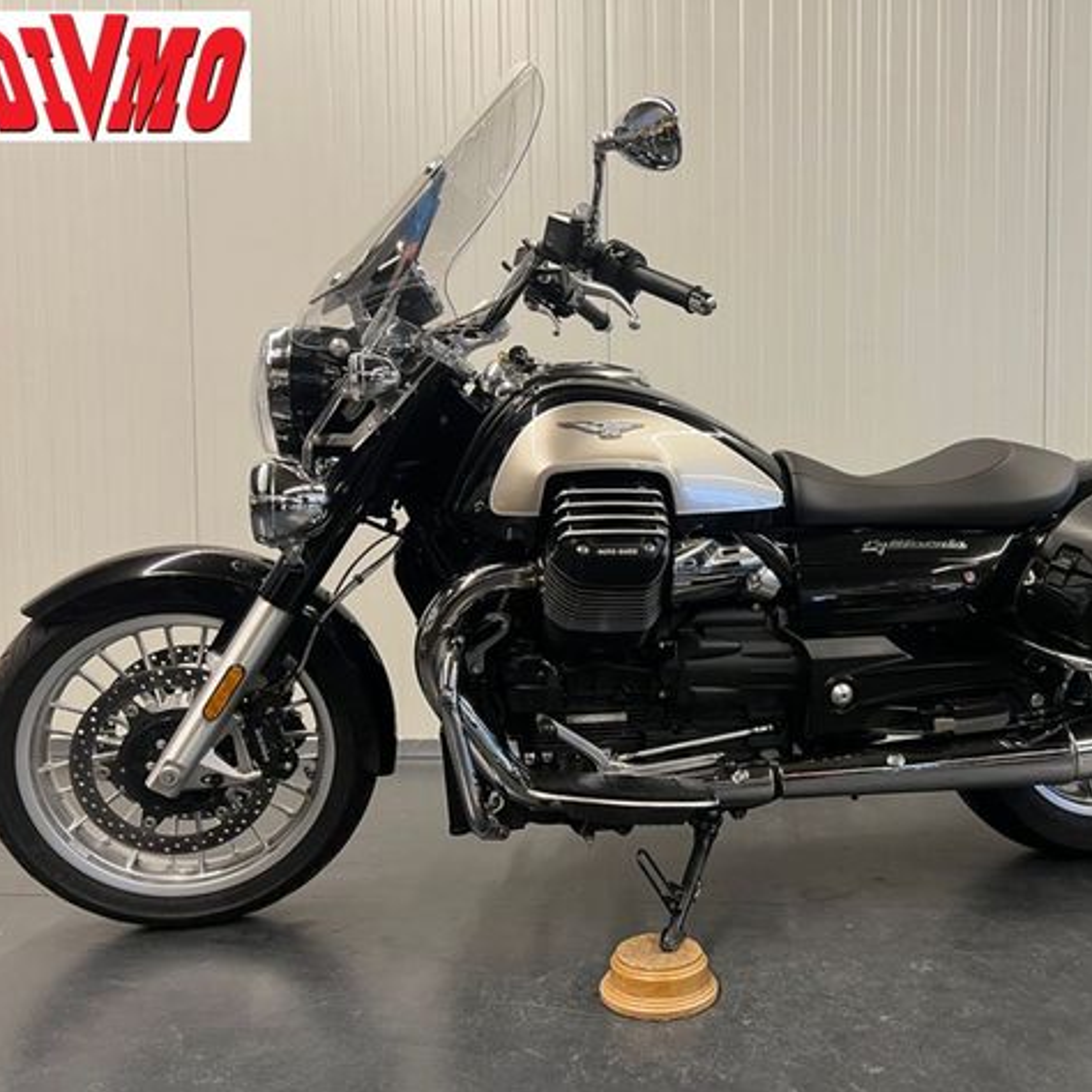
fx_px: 1106
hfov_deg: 52.0
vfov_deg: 52.5
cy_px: 548
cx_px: 677
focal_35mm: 31
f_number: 1.5
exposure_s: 1/50
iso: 80
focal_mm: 5.7
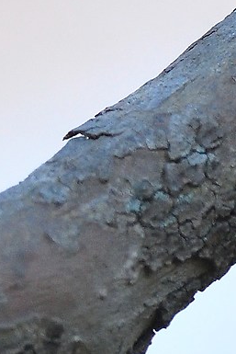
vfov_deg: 0.6
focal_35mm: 3742
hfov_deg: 0.4
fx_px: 36760
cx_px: 627
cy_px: -238
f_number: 4
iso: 1600
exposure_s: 1/3200
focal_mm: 400
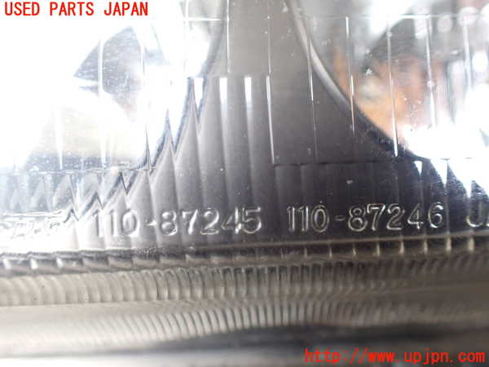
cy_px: 184
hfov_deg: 60.0
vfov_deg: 46.8
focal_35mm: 30
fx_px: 424
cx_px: 244
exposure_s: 1/125
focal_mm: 5.4
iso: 250
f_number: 2.3
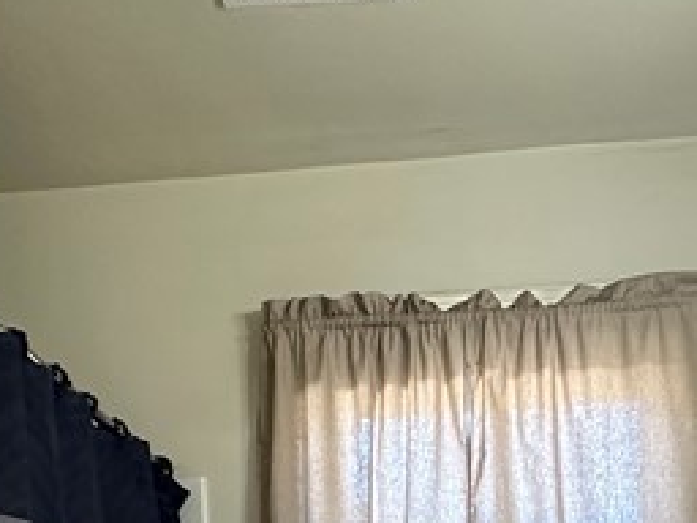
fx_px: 1128
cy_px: 855
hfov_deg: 34.2
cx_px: 441
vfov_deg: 20.8
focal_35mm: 56
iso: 250
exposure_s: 1/60
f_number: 2.2
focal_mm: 2.22
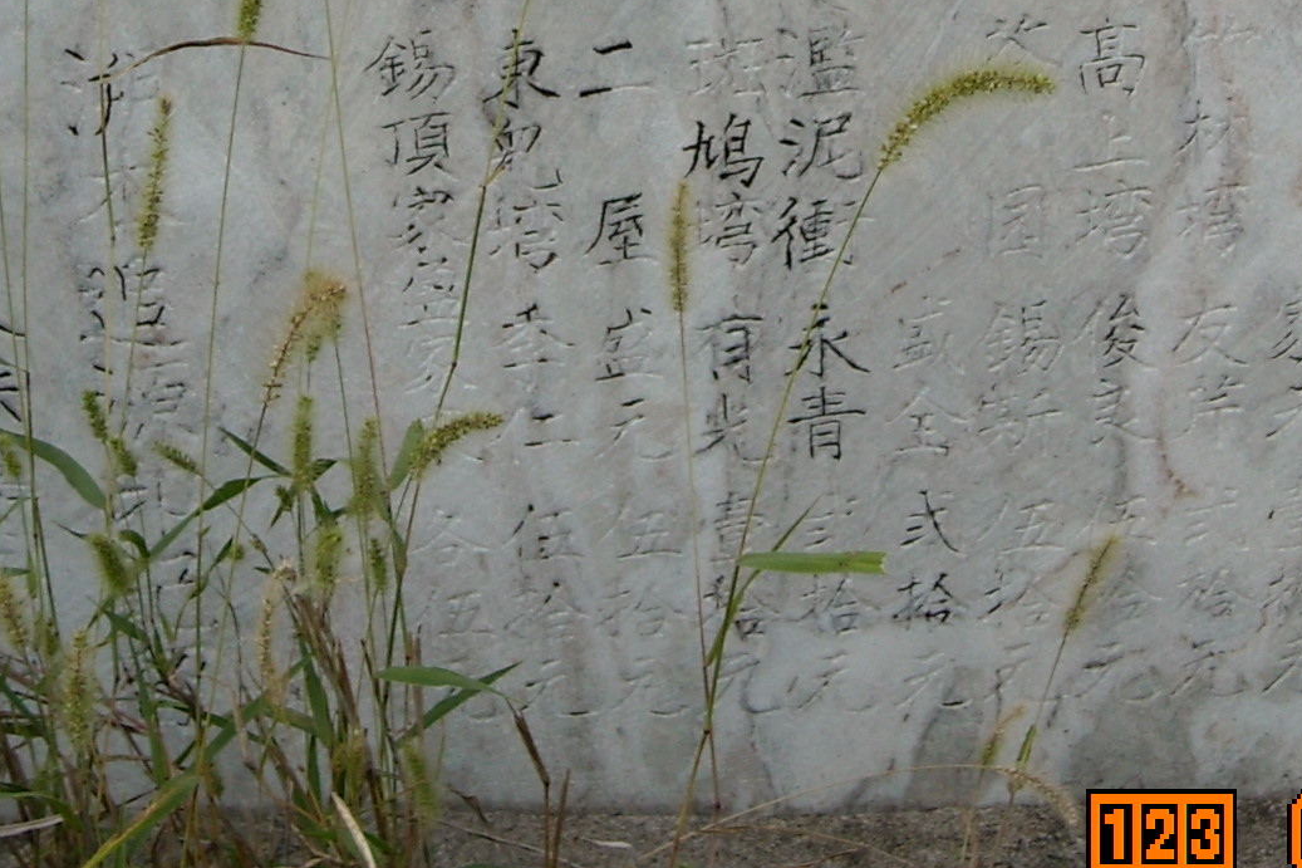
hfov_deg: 22.3
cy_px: -131
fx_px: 3290
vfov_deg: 14.6
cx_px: 854
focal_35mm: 91
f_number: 2.8
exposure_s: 1/209
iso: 64
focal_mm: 5.7
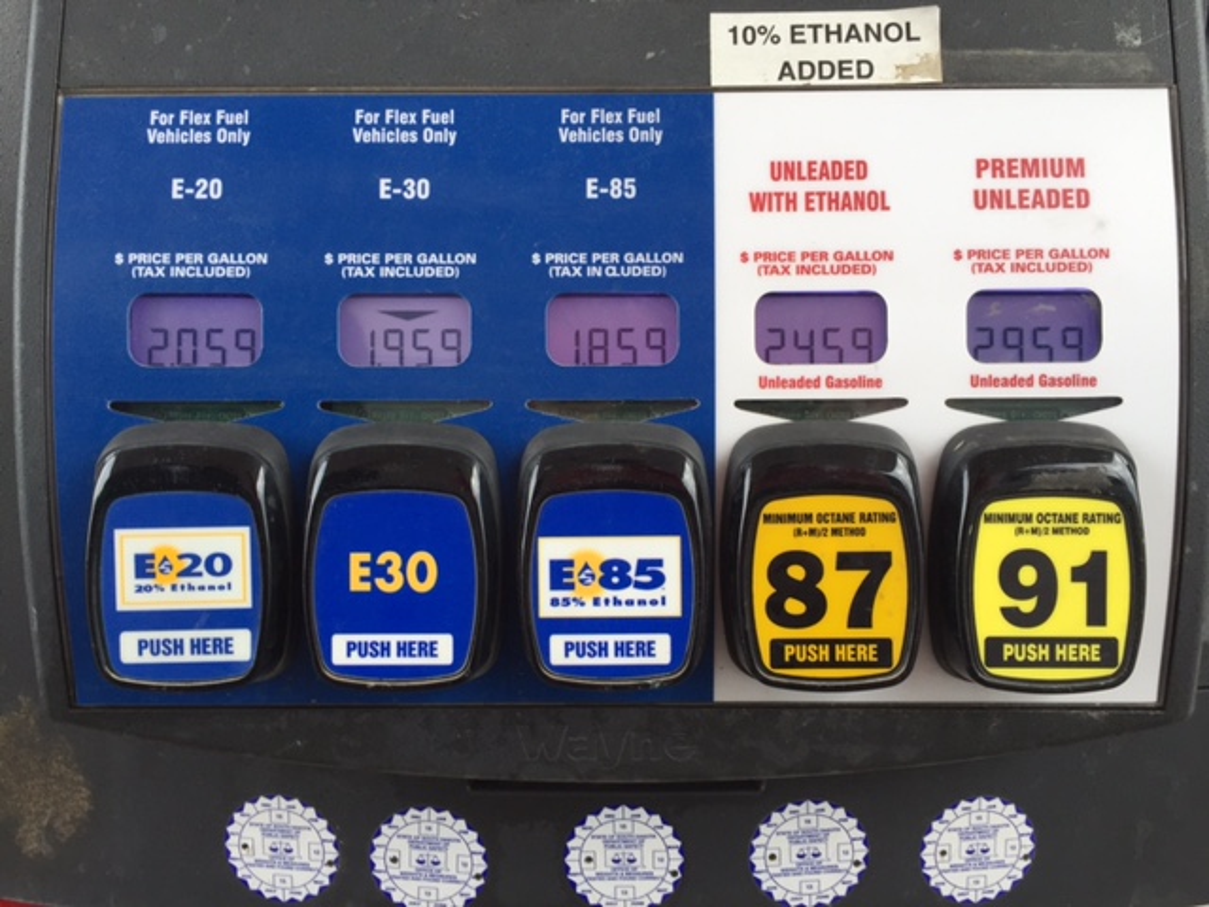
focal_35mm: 29
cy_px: 454
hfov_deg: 61.7
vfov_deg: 48.2
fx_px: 1013
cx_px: 604
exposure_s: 1/120
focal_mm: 4.15
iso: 50
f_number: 2.2
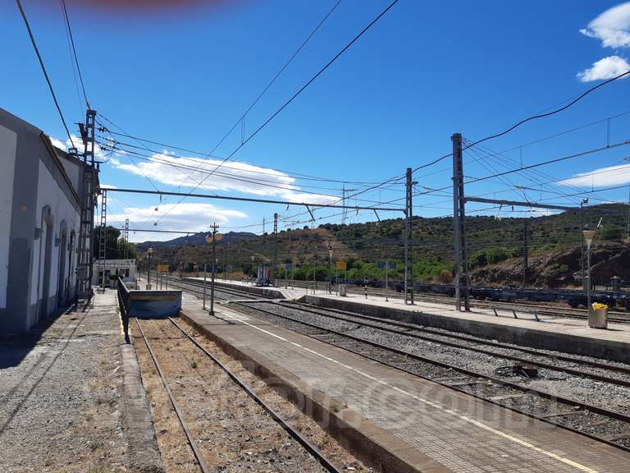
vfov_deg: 53.1
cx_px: 315
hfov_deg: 67.3
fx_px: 473
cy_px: 236
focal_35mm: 26
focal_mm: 3.92
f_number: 1.7
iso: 40
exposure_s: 1/2584
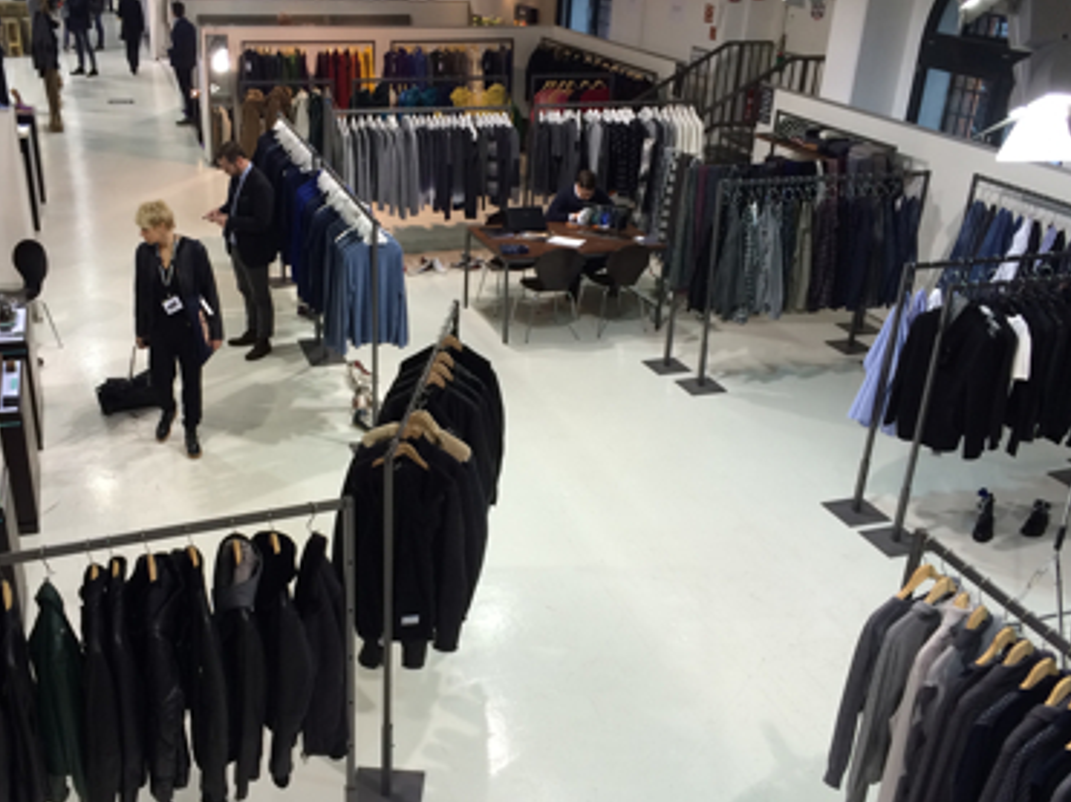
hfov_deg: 51.1
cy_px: 423
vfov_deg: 39.6
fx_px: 1113
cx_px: 442
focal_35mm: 36
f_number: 2.2
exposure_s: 1/33
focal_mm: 4.15
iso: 32
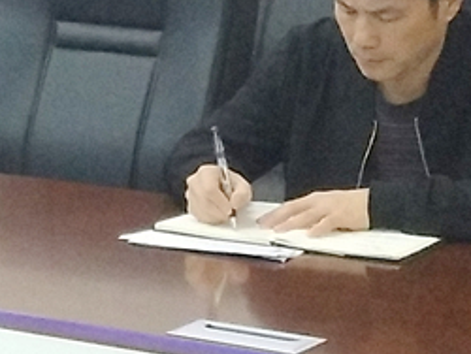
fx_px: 2547
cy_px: 88
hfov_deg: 10.3
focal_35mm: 187
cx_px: -164
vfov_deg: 7.9
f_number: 2
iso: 400
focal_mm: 3.88
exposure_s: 1/33.3
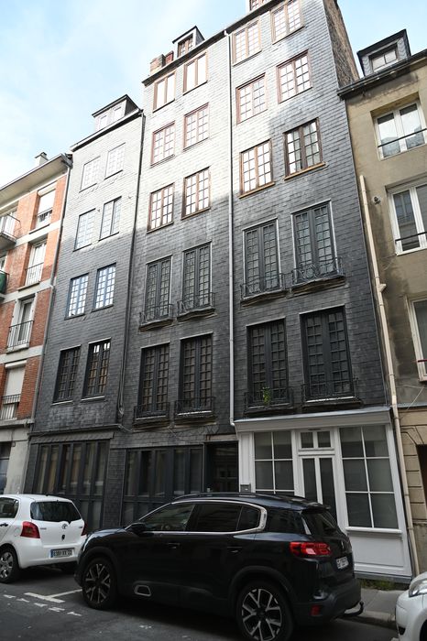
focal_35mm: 24
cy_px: 320
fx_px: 427
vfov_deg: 73.8
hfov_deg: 53.1
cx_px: 214
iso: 200
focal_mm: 24
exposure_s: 1/250
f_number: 5.6
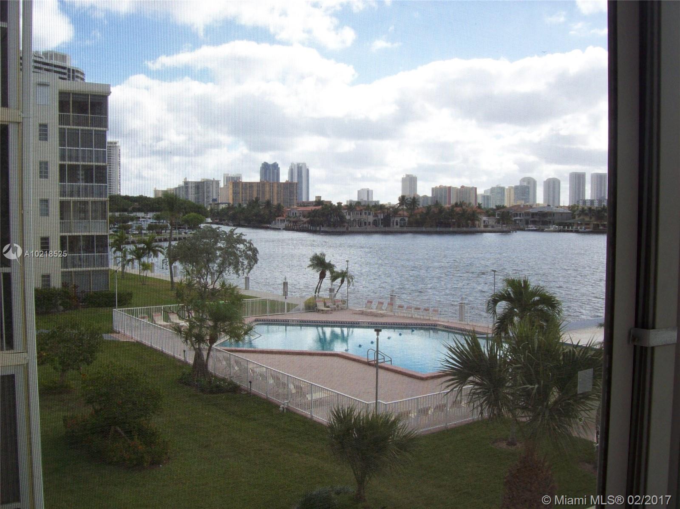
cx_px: 340
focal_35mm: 36
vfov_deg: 39.6
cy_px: 254
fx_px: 707
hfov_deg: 51.4
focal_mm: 6
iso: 80
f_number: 4.8
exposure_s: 1/431
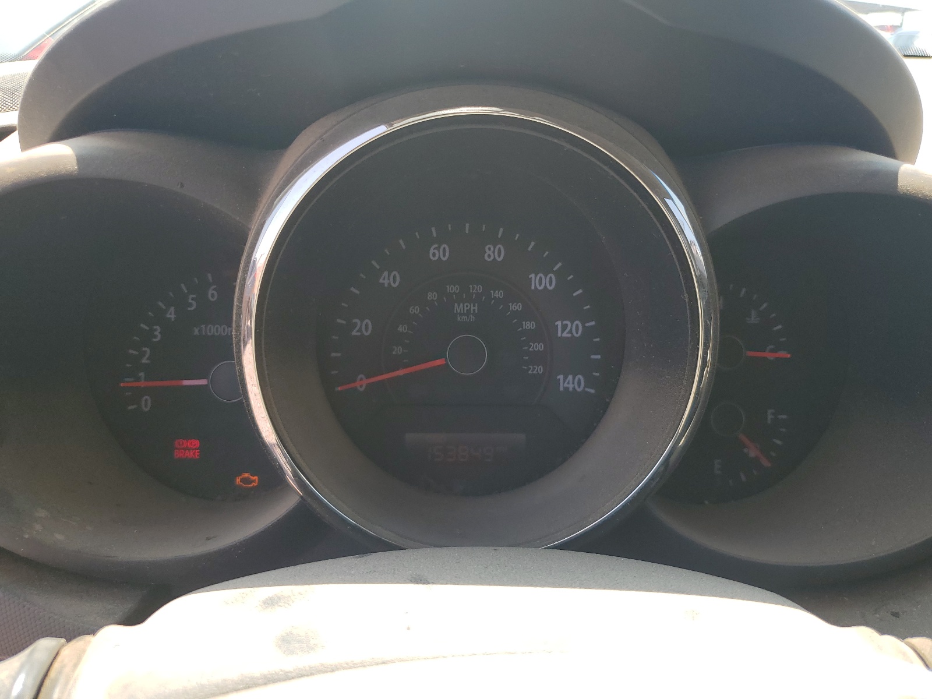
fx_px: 700
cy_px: 350
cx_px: 466
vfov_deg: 53.1
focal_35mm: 26
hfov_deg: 67.3
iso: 50
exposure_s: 1/345
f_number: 1.5
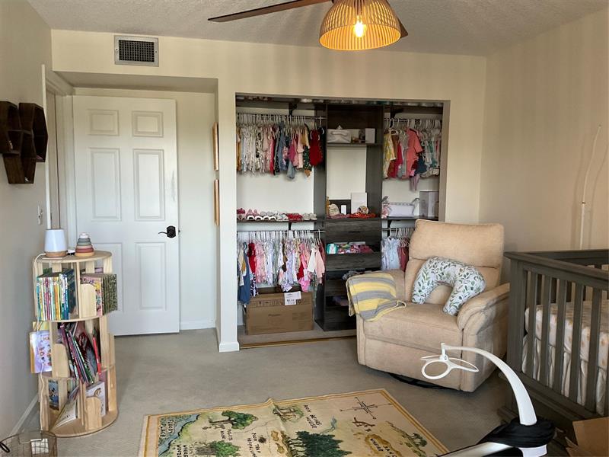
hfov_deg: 61.7
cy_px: 228
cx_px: 304
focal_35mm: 29
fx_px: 510
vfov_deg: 48.2
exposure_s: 1/60
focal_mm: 3
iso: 125
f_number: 1.8
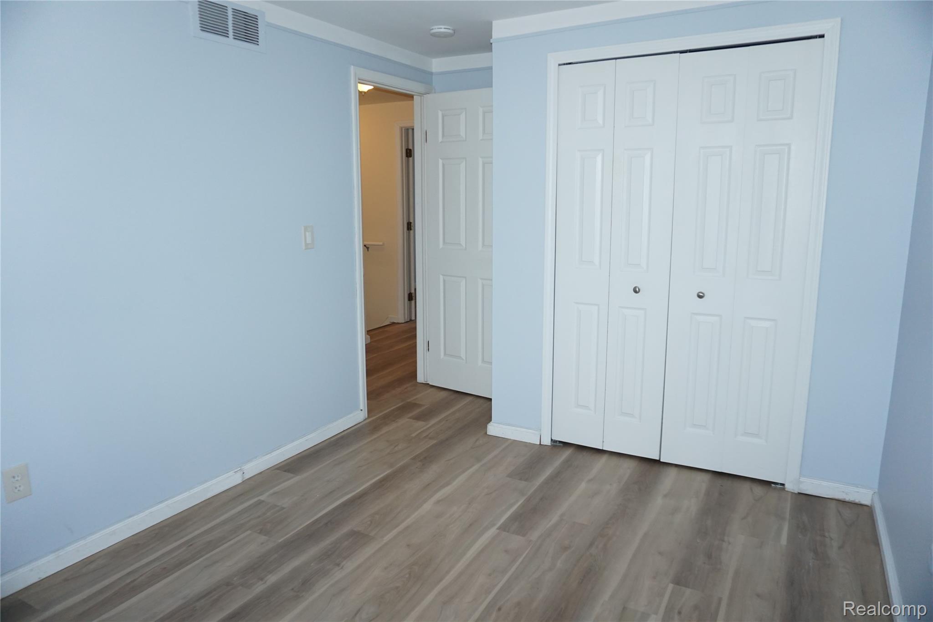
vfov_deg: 53.1
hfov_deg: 73.7
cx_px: 466
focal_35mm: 24
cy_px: 311
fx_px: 622
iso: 800
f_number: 3.5
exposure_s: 1/160
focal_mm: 16
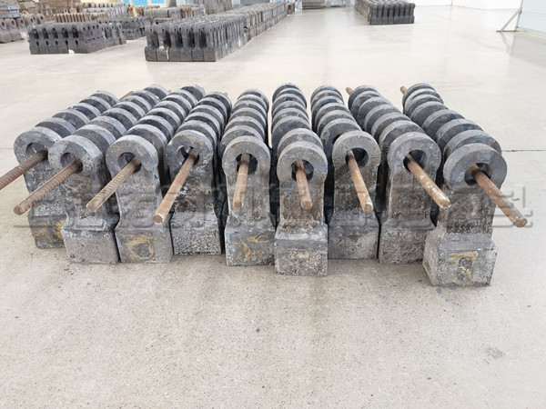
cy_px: 204
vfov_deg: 51.4
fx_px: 426
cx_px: 273
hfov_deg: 65.3
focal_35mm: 27
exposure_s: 1/50
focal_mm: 6.67
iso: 320
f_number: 1.9
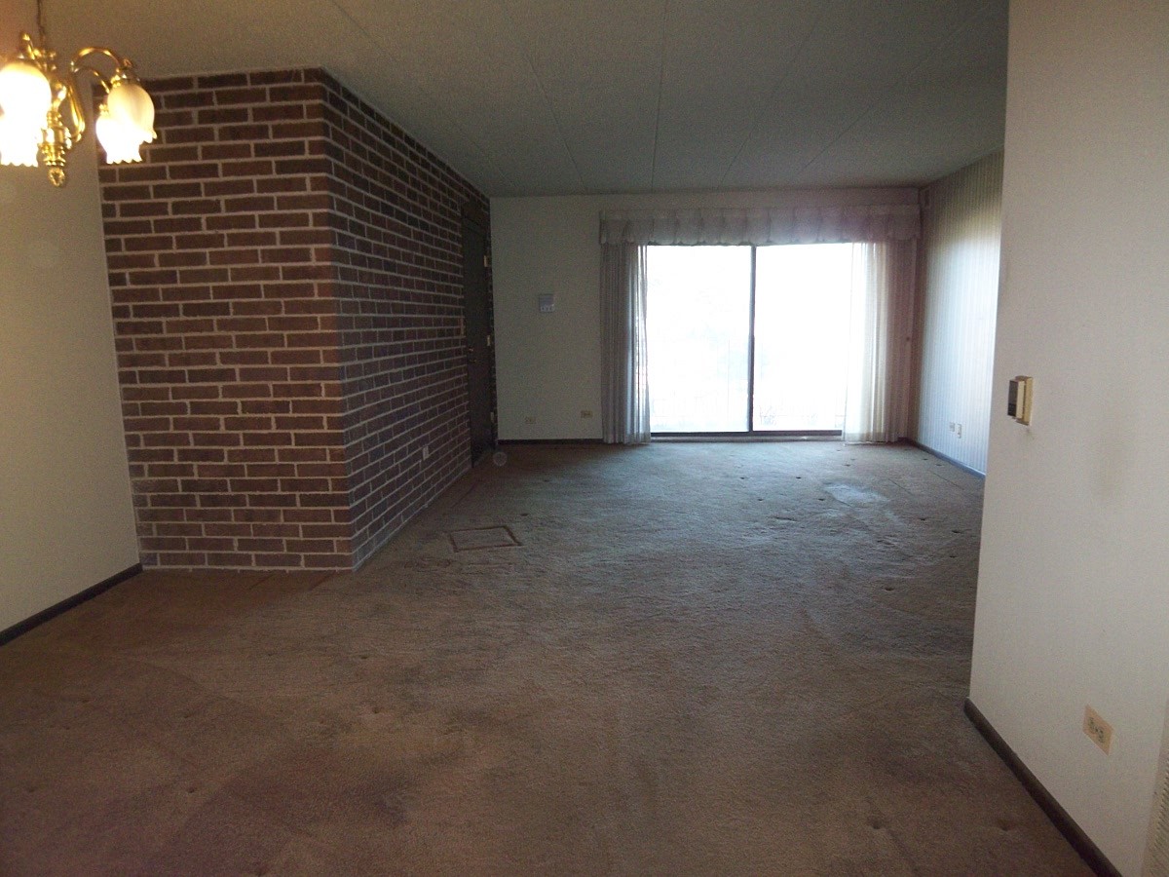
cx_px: 584
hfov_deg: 73.9
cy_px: 438
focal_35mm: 23
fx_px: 777
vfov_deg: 58.9
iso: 160
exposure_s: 1/30
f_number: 2.8
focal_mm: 3.8
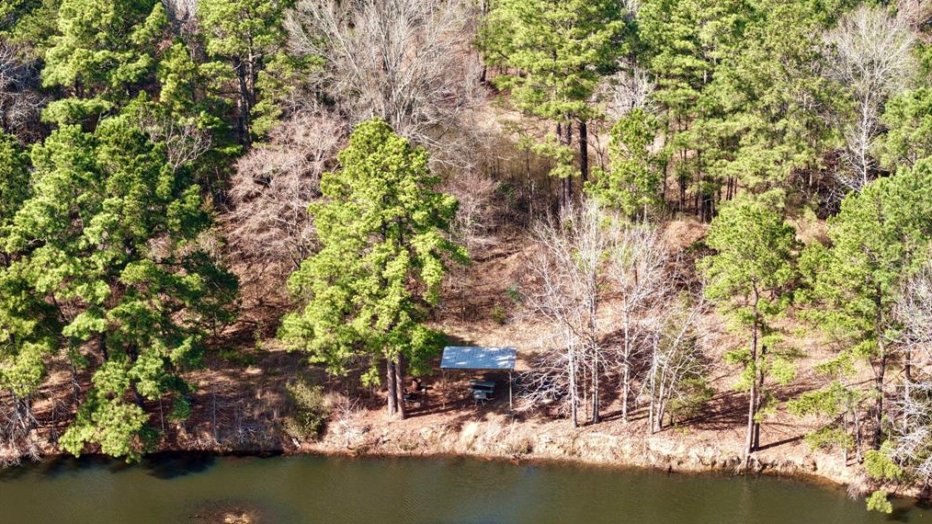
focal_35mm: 77
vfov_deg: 15.7
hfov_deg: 27.5
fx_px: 1903
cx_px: 466
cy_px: 307
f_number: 2.8
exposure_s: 1/400
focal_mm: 19.35
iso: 100
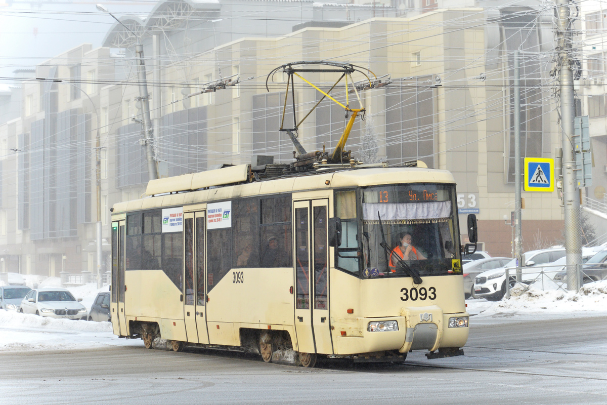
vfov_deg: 13.8
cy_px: 202
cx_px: 304
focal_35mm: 99
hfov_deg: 20.6
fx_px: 1669
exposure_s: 1/320
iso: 200
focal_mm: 66
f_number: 8
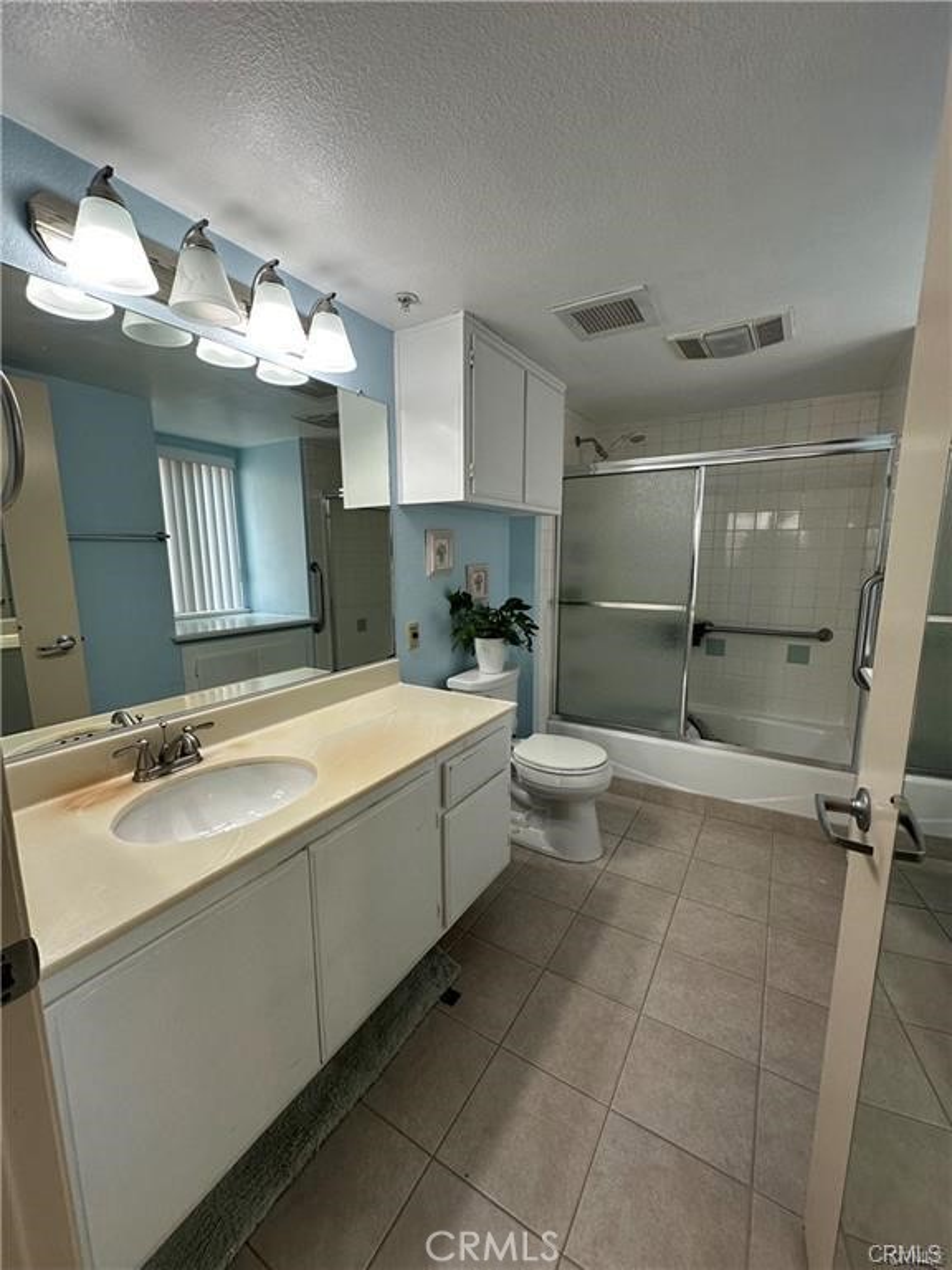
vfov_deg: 102.1
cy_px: 635
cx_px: 476
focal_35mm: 14
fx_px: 513
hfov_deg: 85.7
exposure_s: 1/120
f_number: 2.2
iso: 125
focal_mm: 2.22
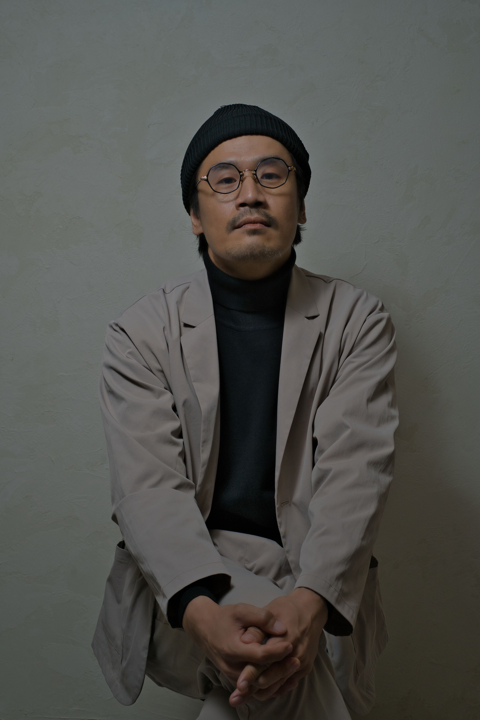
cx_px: 240
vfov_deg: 39.6
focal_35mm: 50
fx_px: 1000
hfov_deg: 27.0
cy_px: 360
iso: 320
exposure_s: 1/160
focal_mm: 50
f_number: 8
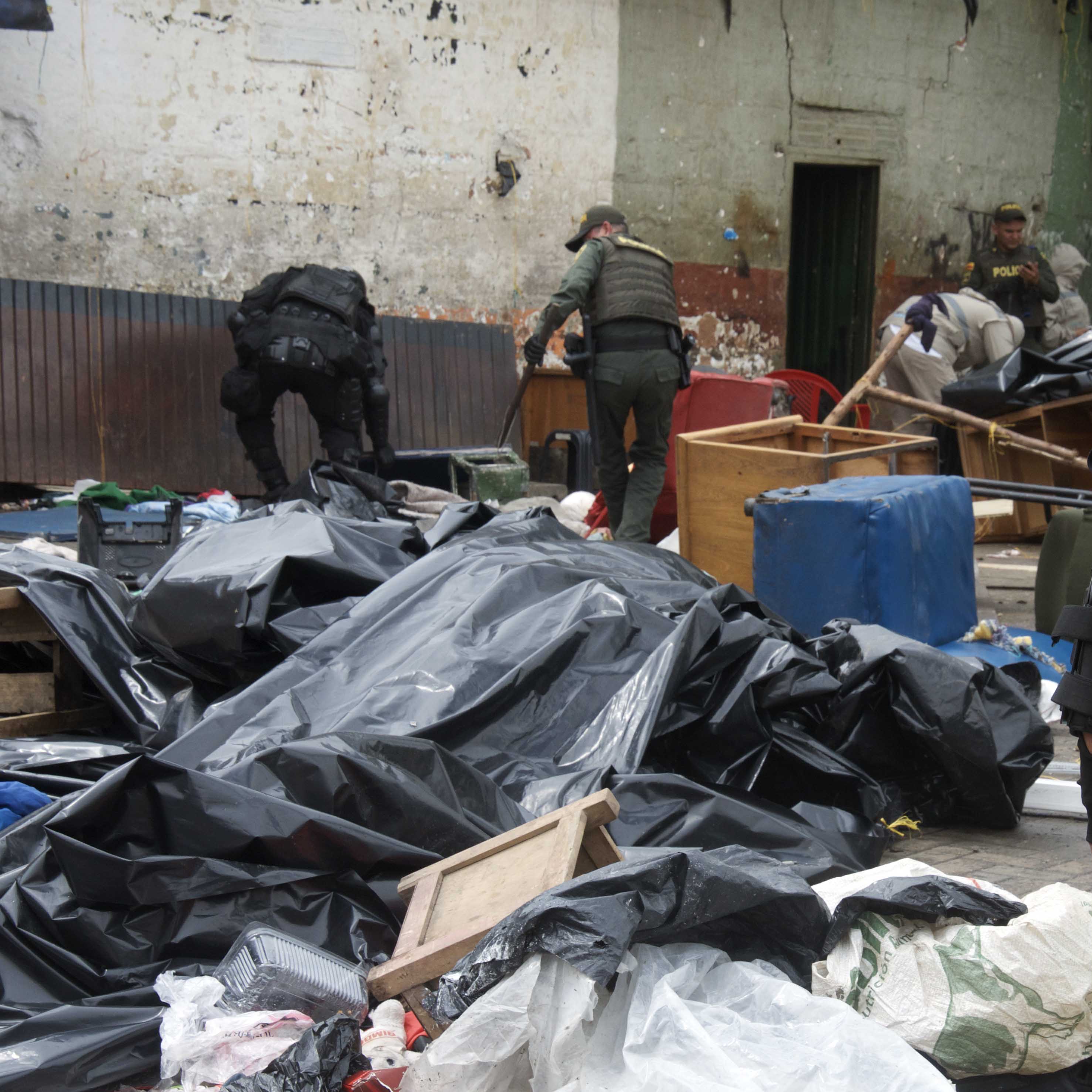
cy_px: 491
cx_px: 776
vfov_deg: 20.4
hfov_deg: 20.3
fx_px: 3034
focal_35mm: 85
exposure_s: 1/250
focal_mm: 40
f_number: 10
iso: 500
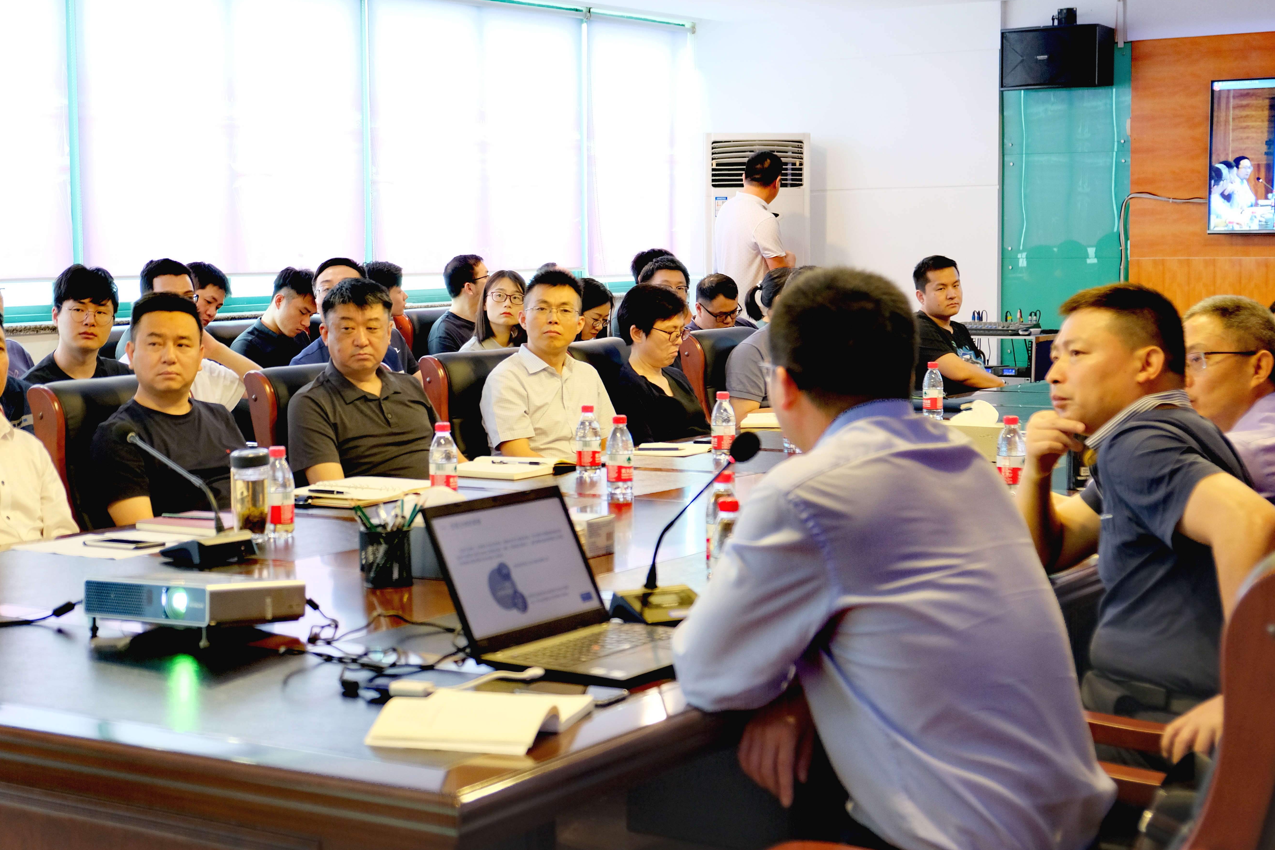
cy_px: 468
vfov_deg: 22.6
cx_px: 552
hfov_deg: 33.4
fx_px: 2125
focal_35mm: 60
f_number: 3.6
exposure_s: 1/30
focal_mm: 34.3
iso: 1250
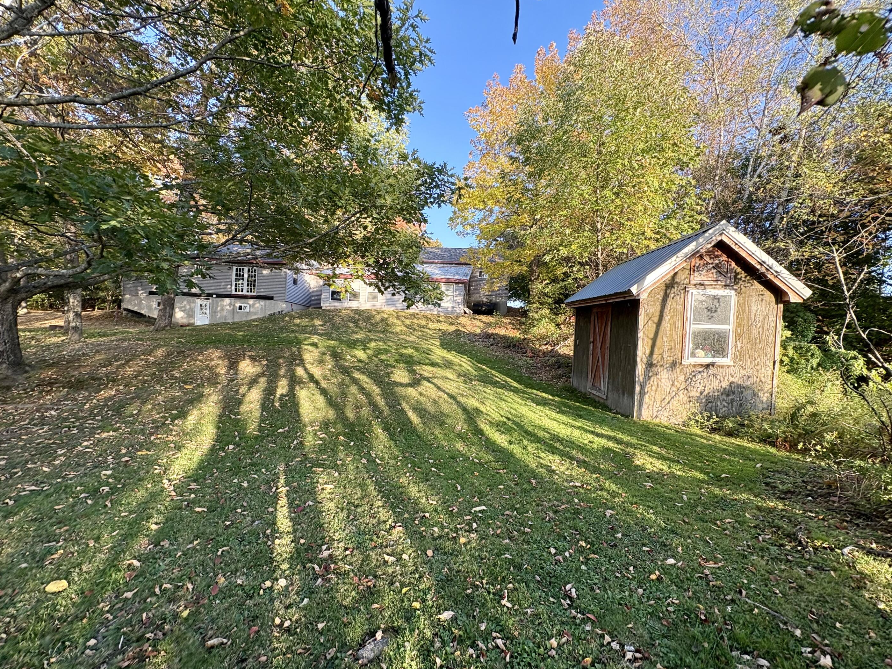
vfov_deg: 81.7
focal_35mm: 15
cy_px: 352
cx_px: 450
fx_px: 387
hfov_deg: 98.2
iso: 64
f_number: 2.2
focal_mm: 2.22
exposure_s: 1/155
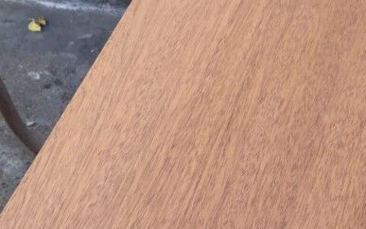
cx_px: 294
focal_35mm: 68
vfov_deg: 18.9
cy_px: 202
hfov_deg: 29.5
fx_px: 678
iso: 25
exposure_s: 1/117
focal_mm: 3.3
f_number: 2.4
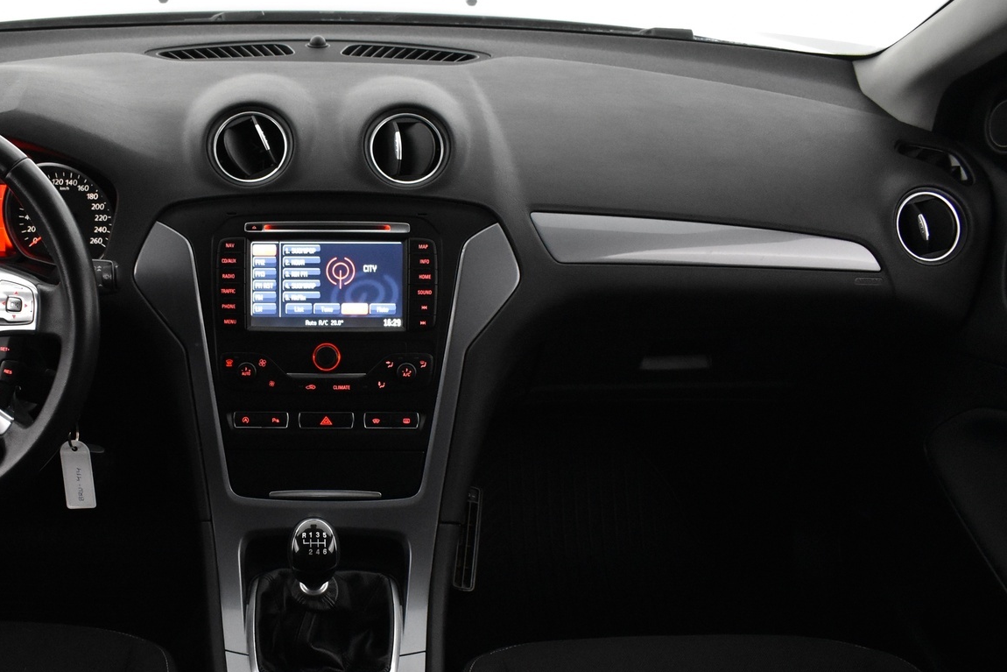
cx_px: 315
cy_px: 433
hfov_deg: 49.6
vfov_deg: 34.8
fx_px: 1063
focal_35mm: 38
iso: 3200
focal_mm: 18
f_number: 4
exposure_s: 1/60
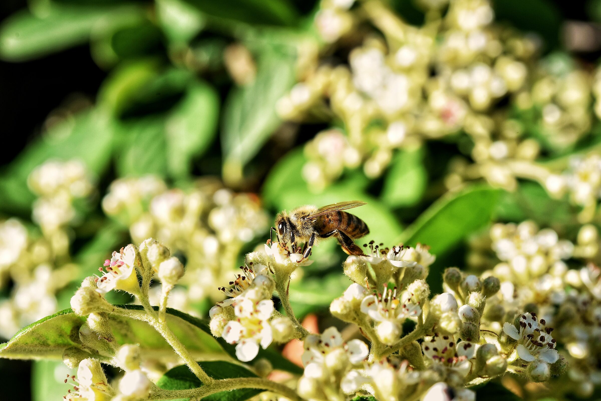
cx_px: 300
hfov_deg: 33.4
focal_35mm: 60
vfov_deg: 22.6
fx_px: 1002
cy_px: 200
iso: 800
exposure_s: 1/500
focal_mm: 60
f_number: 13
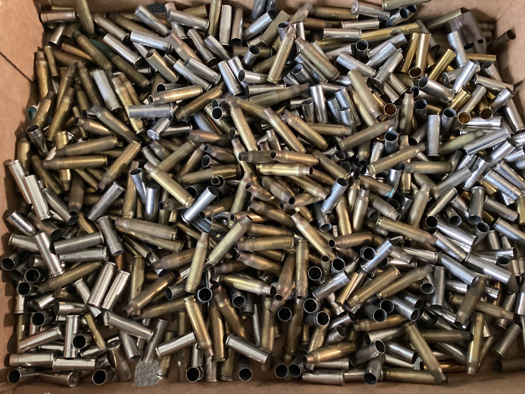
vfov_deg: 45.4
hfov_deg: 58.3
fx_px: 470
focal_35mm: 31
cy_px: 197
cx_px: 262
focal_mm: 3.3
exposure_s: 1/30
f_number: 2.4
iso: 640
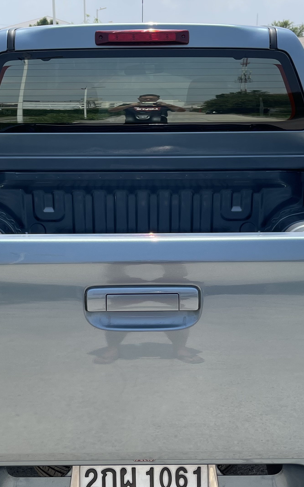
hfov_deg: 24.9
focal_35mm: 52
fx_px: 689
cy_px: 287
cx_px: 146
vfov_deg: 38.7
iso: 32
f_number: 1.6
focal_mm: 5.1
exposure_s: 1/2717
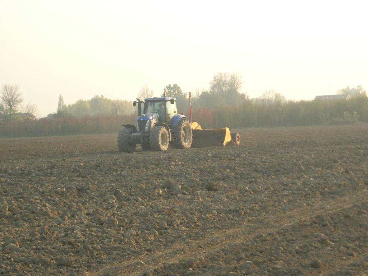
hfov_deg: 17.4
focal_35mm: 113
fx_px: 1201
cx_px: 184
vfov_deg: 13.1
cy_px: 138
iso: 100
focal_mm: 23.4
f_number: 4.9
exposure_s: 1/345
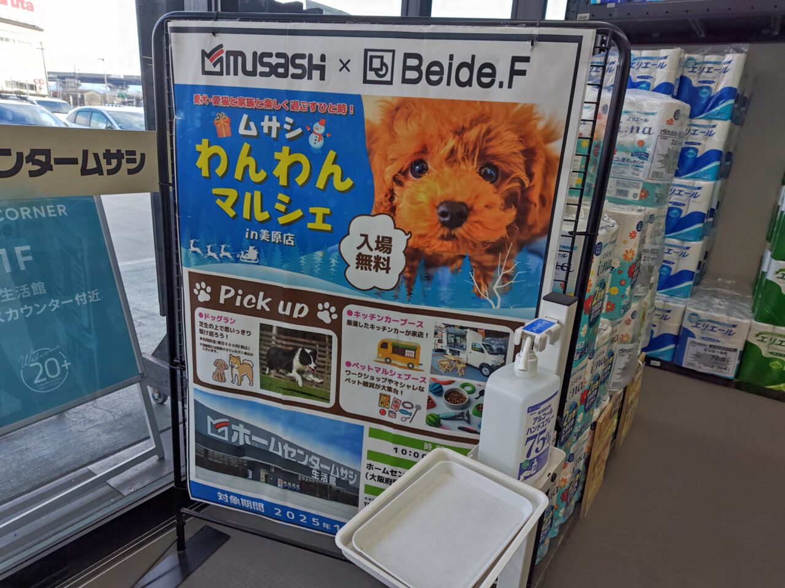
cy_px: 294
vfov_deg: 58.9
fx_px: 522
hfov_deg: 73.9
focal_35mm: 23
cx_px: 392
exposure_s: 1/162
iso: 50
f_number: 1.9
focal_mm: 5.56
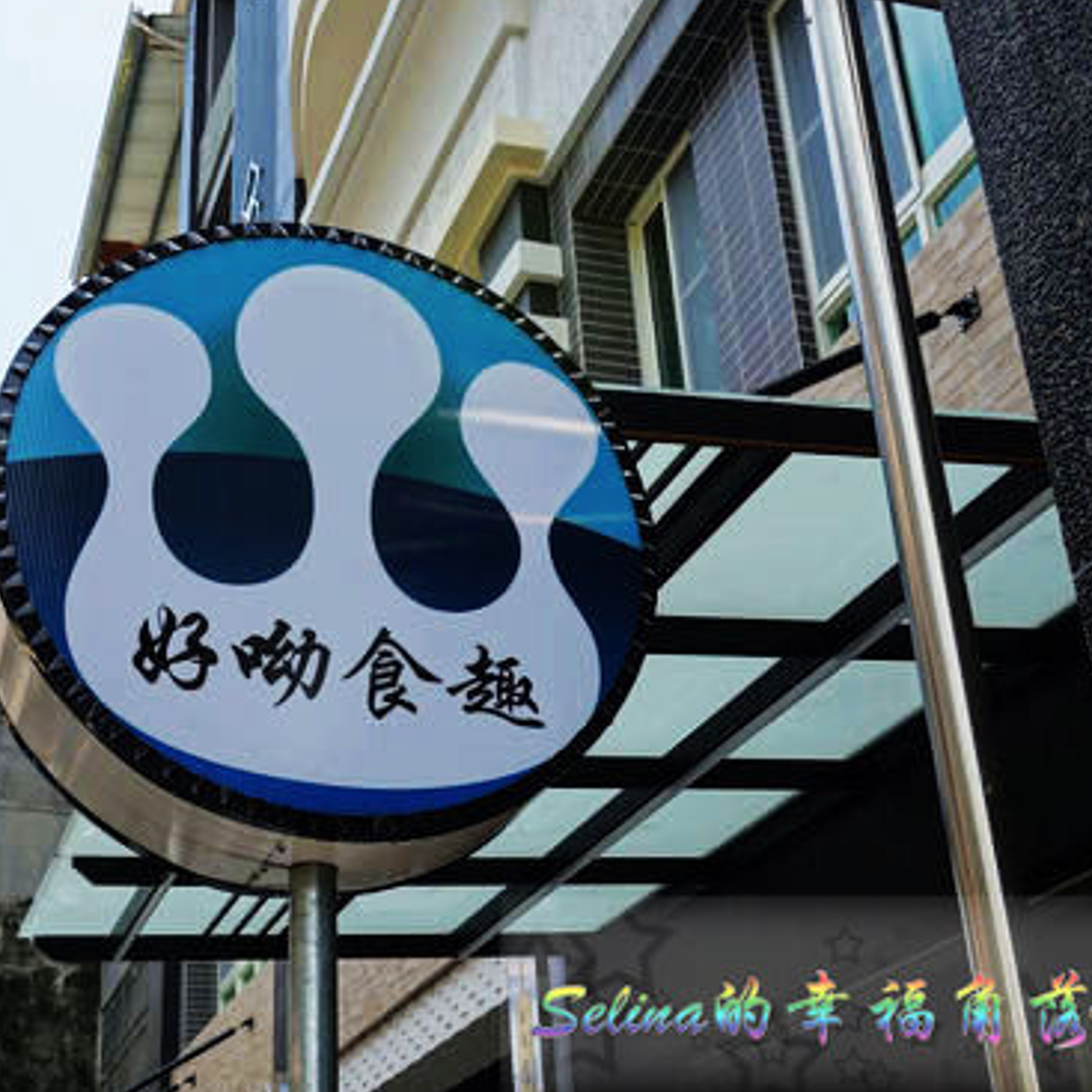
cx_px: 411
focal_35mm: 49
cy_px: 543
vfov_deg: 34.9
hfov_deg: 34.7
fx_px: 1736
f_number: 8
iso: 100
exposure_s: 1/125
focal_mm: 25
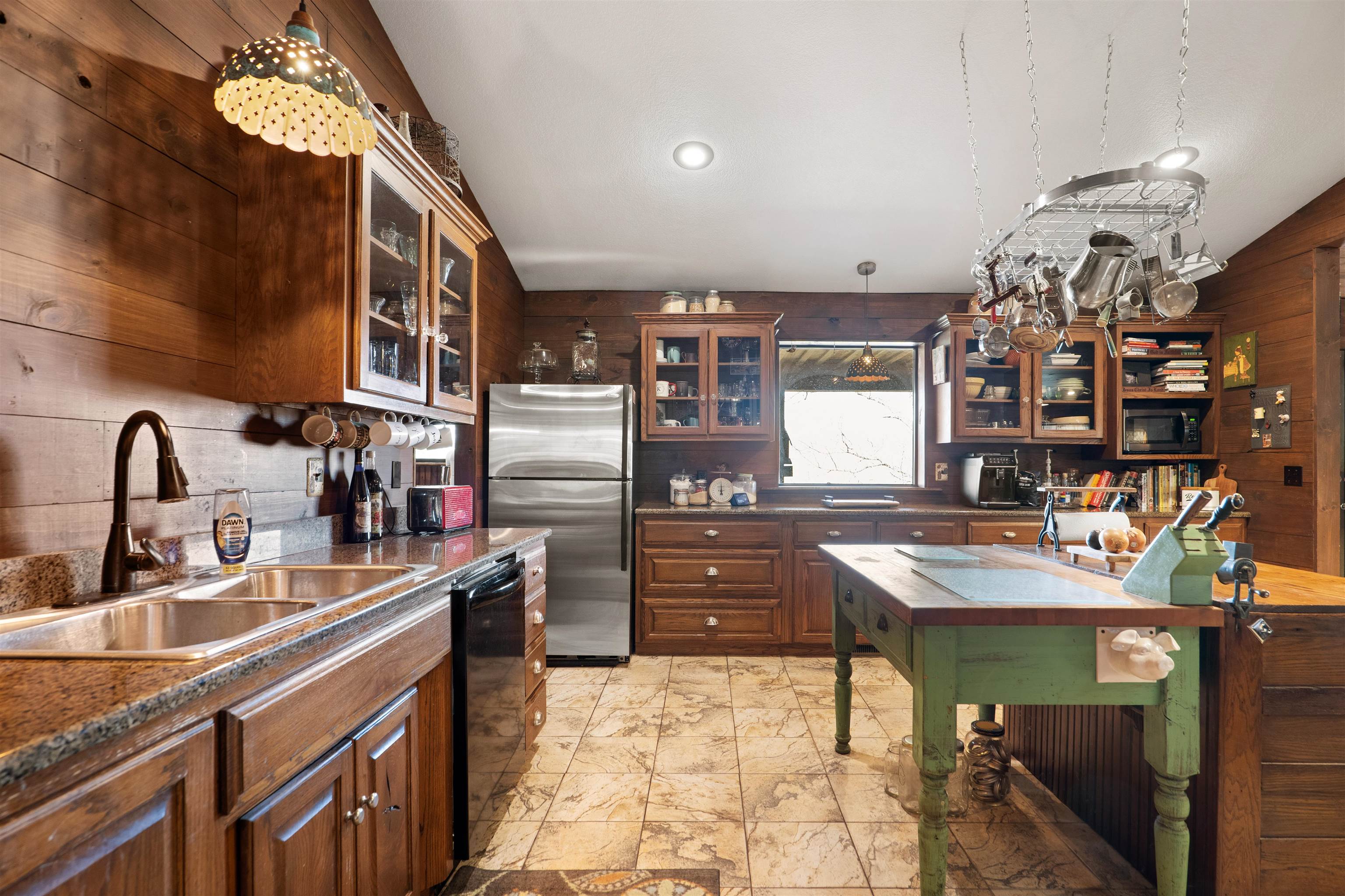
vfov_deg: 73.7
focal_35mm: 16
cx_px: 672
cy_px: 448
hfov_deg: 96.7
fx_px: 598
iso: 1250
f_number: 6.3
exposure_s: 1/3
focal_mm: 16
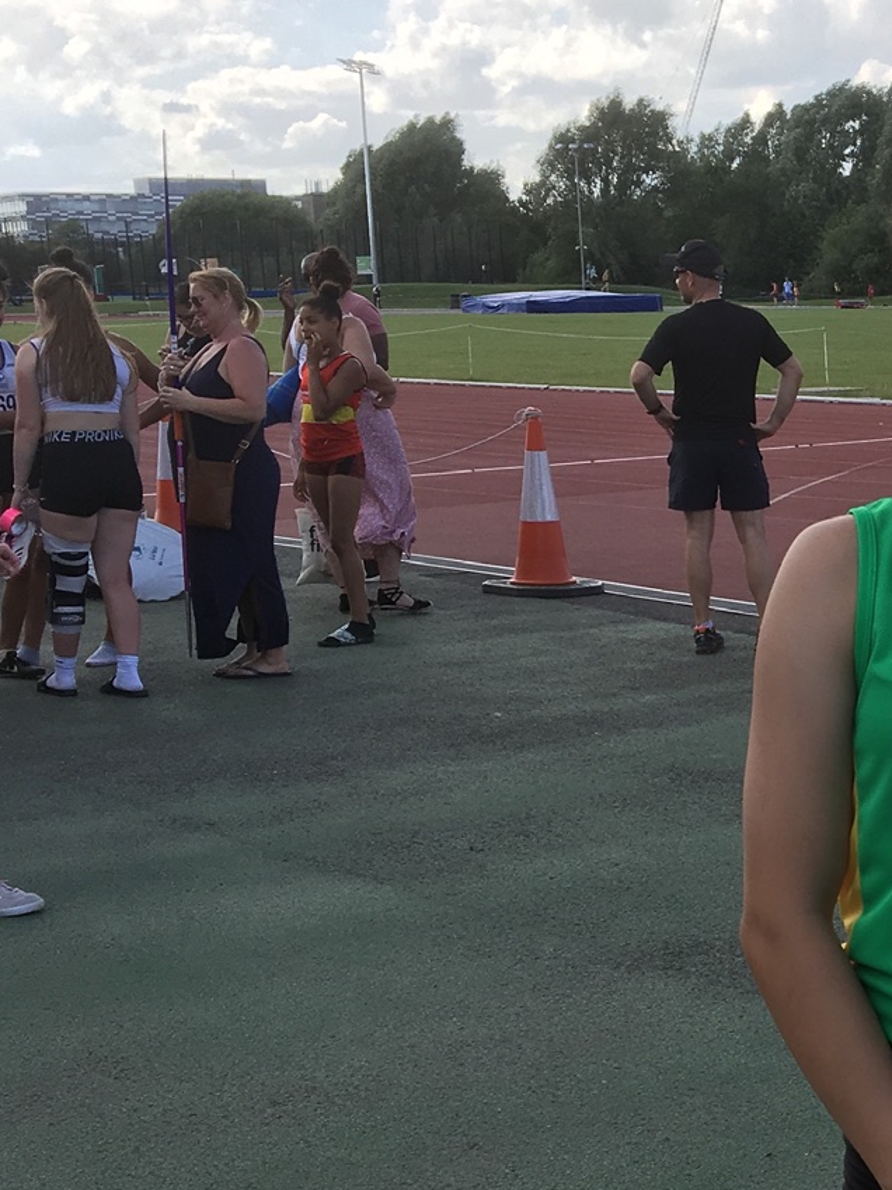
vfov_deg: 27.3
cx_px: 1043
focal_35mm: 70
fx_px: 2405
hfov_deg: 19.9
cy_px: 911
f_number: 2.2
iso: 25
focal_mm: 4.15
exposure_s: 1/894
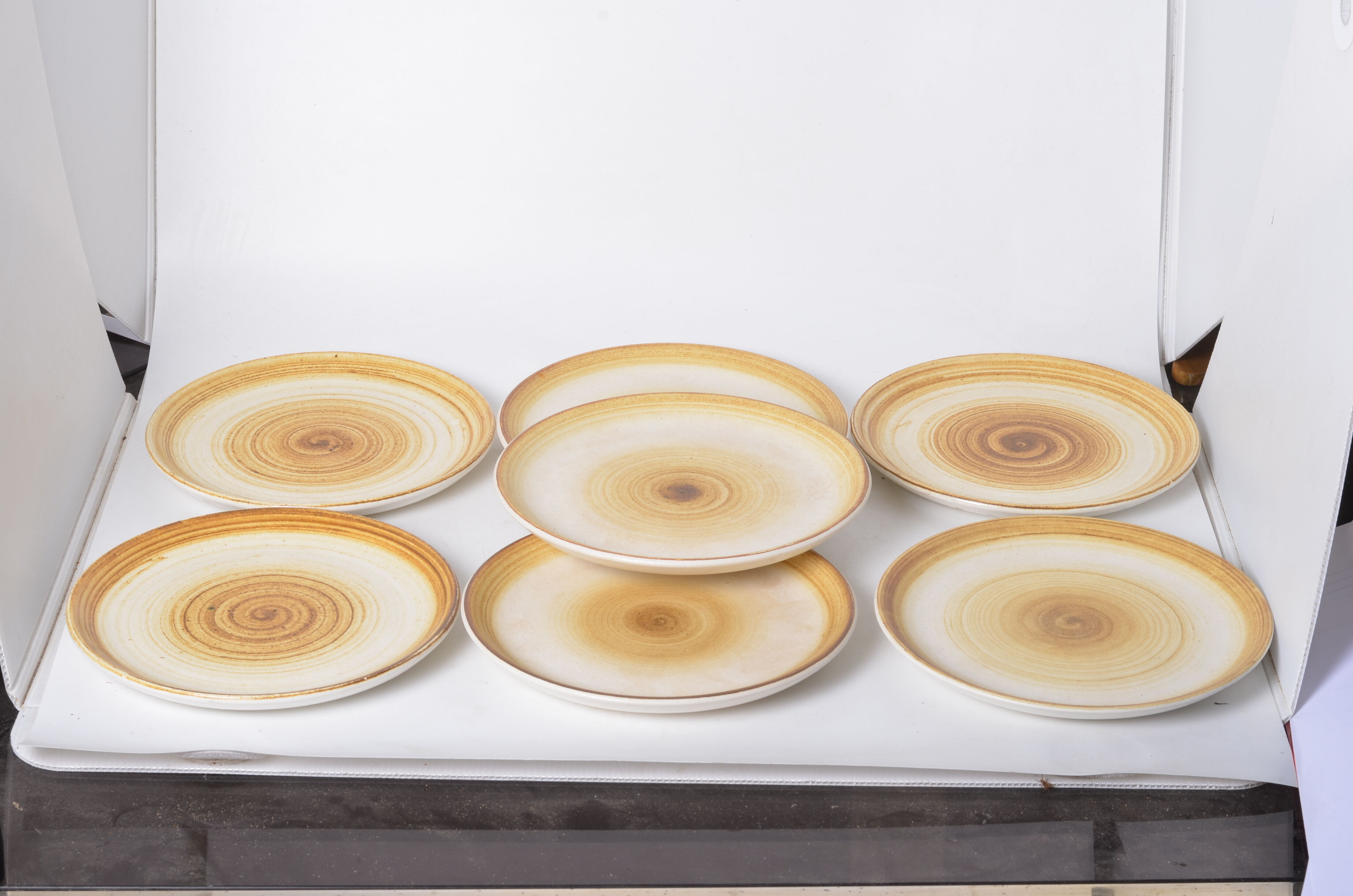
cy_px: 448
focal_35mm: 75
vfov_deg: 18.1
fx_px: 2813
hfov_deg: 27.0
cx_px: 676
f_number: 11
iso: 100
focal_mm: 50
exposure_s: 1/125
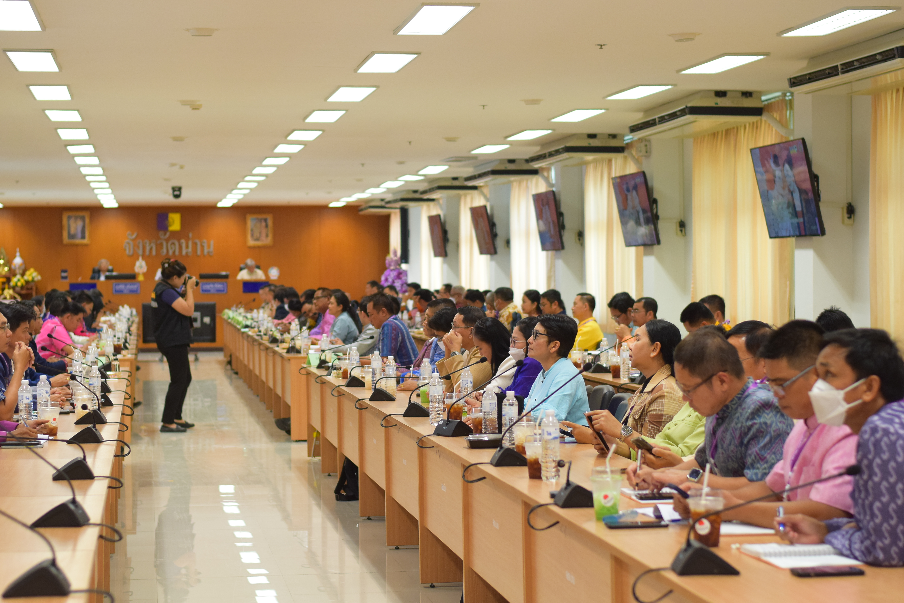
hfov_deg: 27.0
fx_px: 1884
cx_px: 452
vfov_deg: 18.2
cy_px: 302
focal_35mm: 75
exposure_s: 1/400
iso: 1250
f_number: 2.8
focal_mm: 50
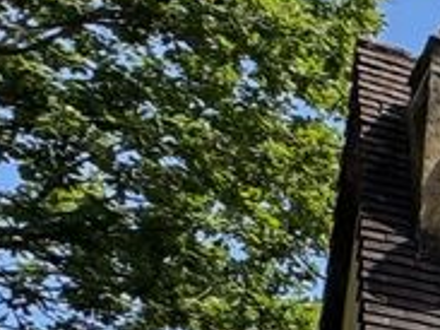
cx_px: 1450
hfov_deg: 10.2
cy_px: 686
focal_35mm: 110
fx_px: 1397
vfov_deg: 11.8
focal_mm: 2.22
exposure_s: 1/879
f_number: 2.2
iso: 50
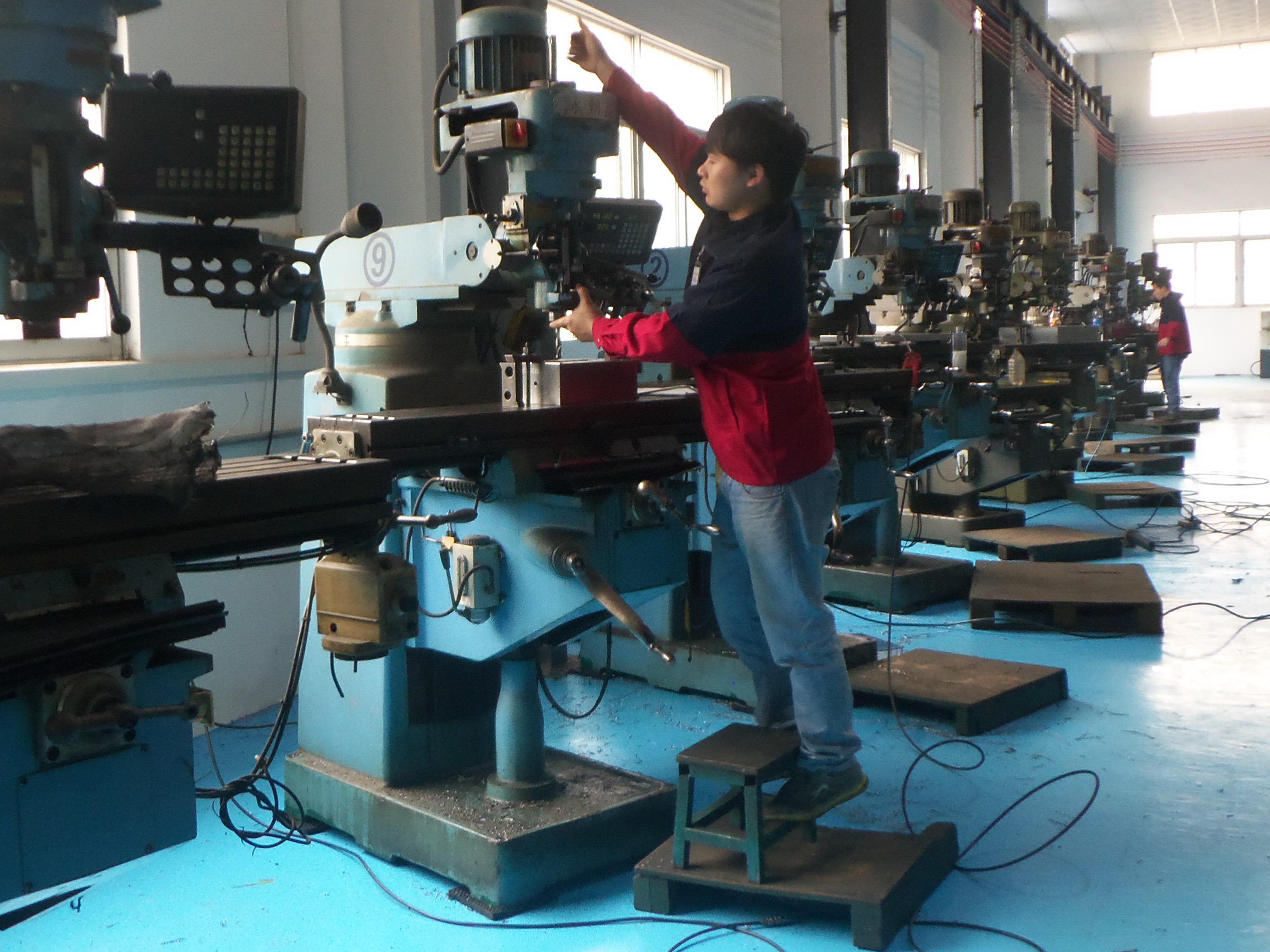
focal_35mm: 40
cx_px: 558
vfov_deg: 35.9
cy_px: 427
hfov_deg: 46.7
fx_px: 1467
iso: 125
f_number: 3.3
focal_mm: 5.1
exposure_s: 1/30
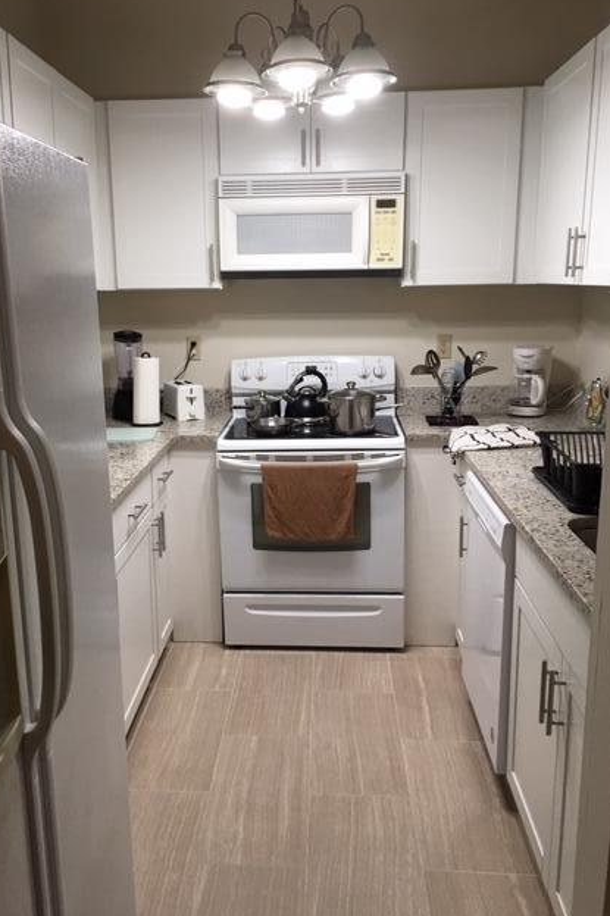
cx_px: 268
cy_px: 450
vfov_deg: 60.3
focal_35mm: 31
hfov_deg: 42.2
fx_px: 788
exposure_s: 1/30
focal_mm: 4.15
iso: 32
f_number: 2.2
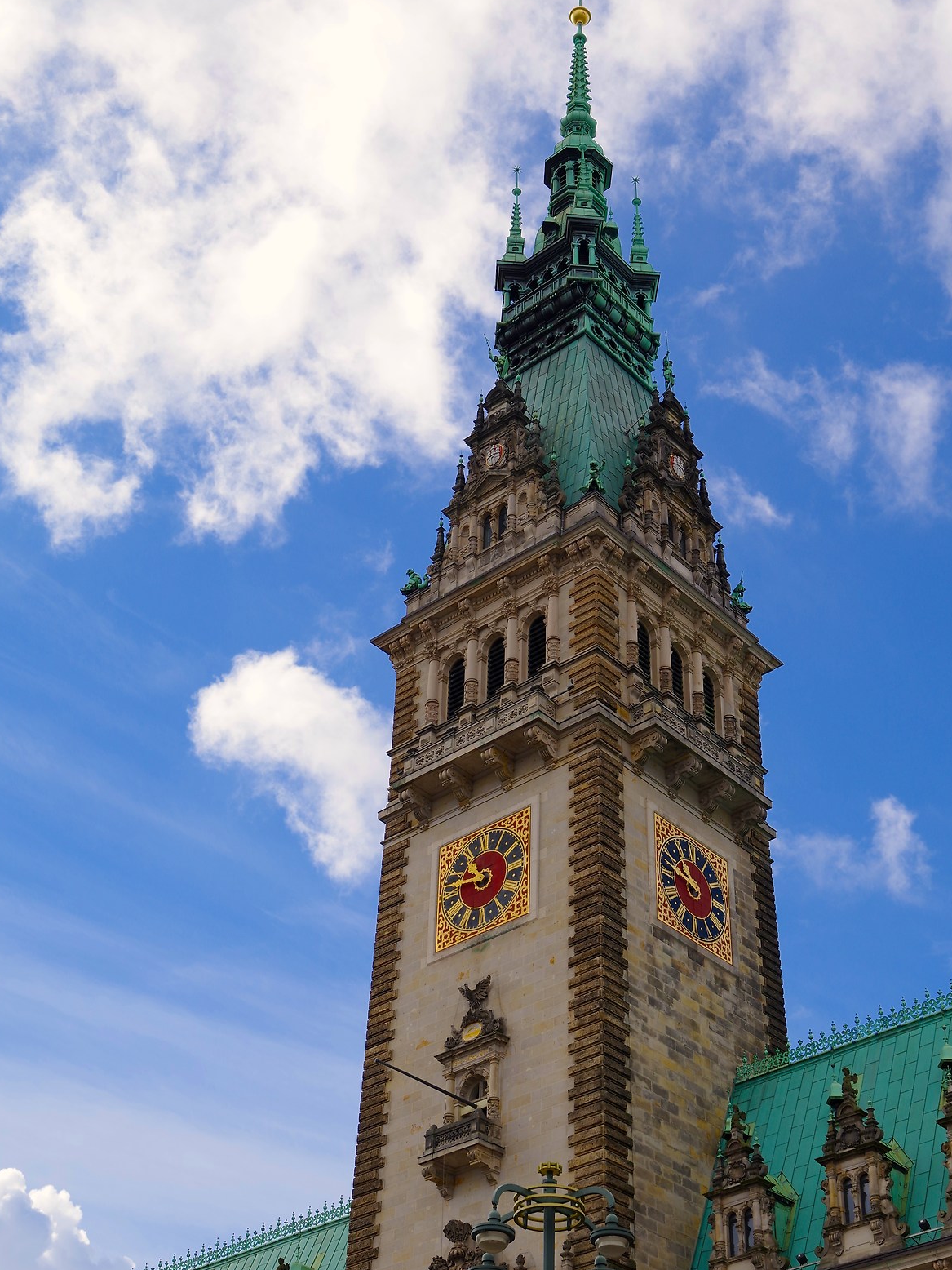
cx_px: 596
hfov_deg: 26.9
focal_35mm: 54
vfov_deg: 35.4
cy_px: 776
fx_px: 1980
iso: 200
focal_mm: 45
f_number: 10
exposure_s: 1/250
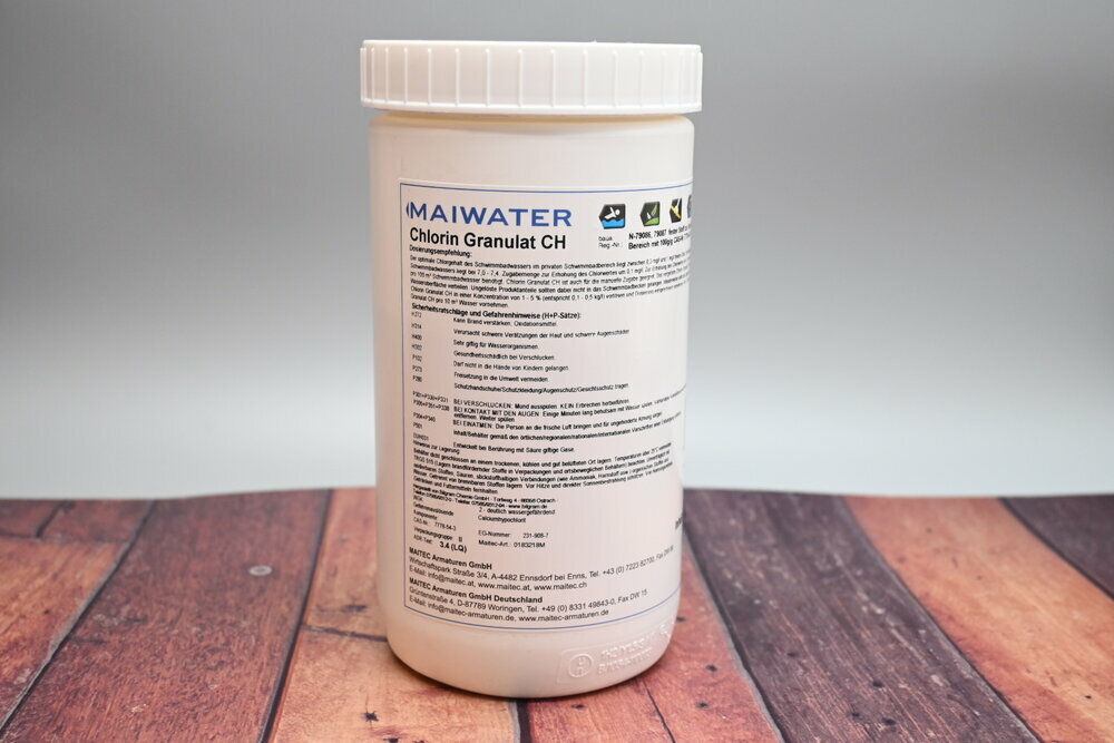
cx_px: 557
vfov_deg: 29.9
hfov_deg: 43.6
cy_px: 372
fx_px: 1393
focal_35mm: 45
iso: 640
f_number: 4.8
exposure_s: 1/50
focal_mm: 30
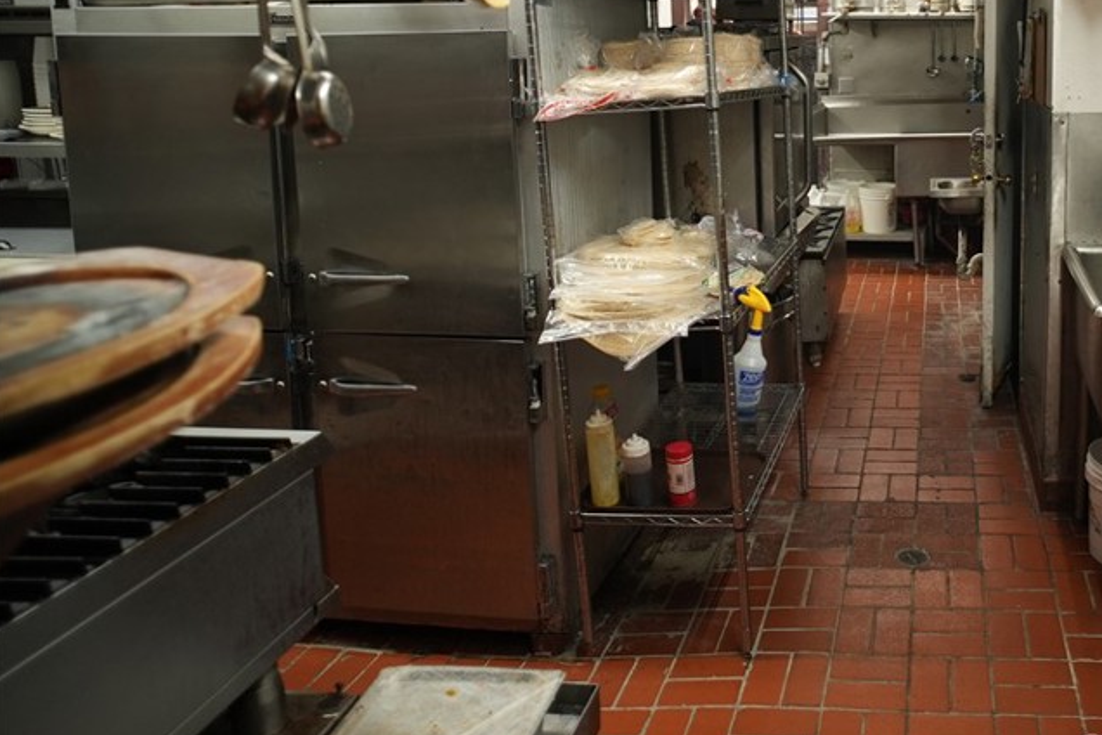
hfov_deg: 58.7
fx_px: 888
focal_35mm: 29
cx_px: 882
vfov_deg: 43.5
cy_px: 183
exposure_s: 1/80
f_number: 2.8
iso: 800
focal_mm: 18
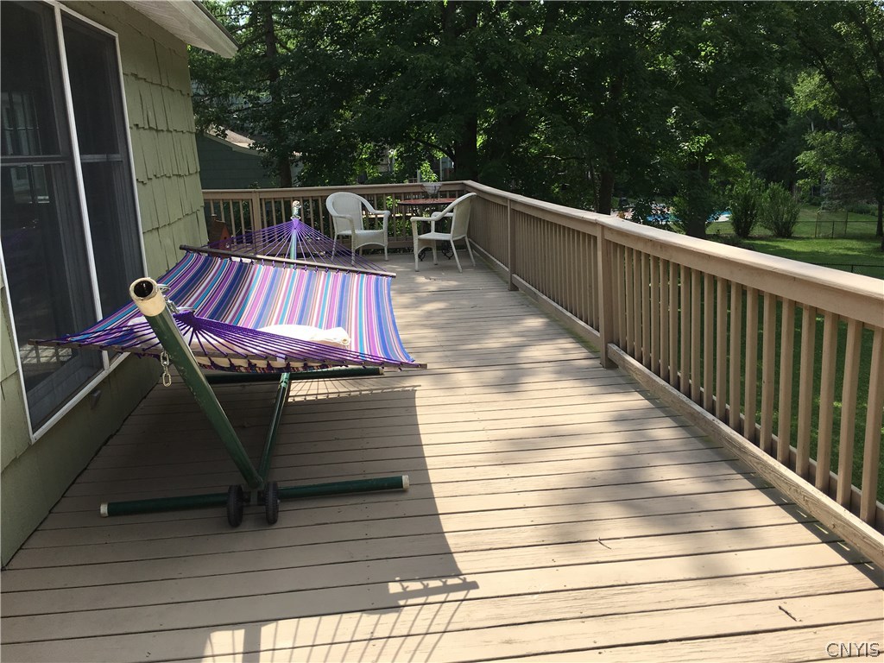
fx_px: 741
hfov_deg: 61.7
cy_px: 332
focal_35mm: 29
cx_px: 442
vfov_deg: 48.2
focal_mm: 4.15
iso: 25
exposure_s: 1/999
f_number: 2.2
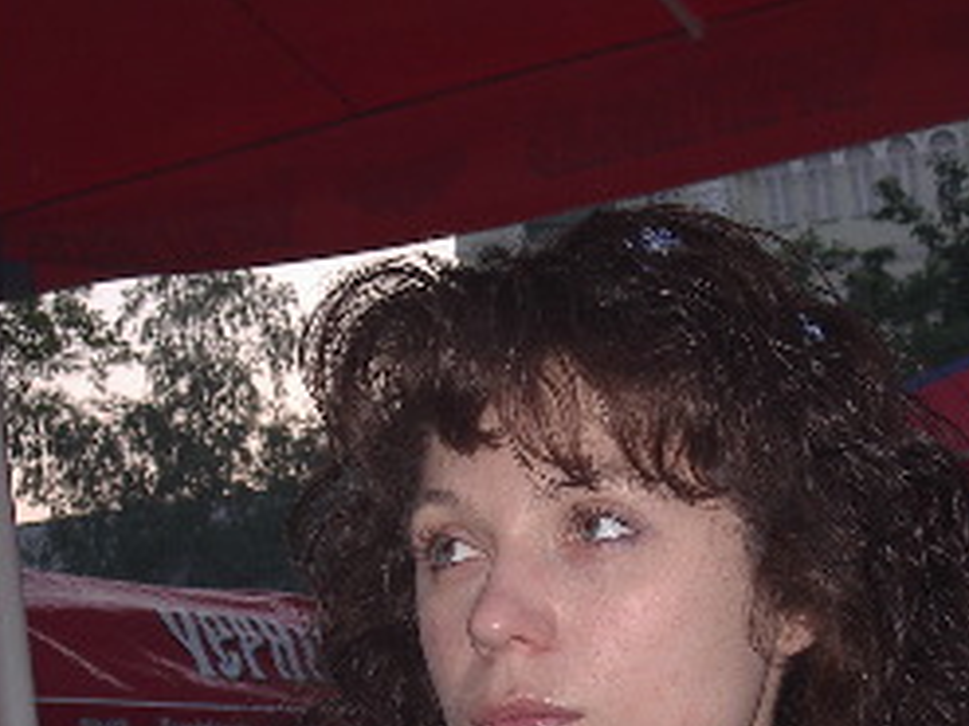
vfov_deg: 15.0
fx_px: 2742
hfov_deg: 20.0
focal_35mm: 98
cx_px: 592
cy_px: 561
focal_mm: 9.6
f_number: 3.4
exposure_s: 1/60
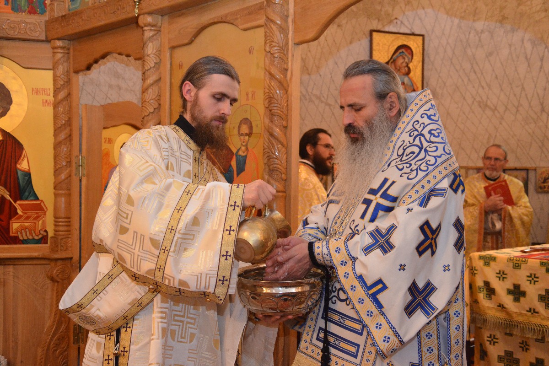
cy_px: 183
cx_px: 274
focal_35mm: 45
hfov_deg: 43.6
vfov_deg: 29.9
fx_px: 686
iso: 3200
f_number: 4.2
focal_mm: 30
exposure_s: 1/60
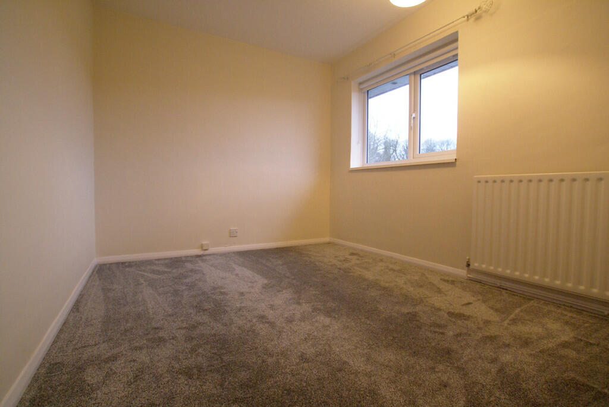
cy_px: 204
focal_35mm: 16
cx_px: 304
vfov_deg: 72.2
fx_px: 279
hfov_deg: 94.9
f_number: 4.5
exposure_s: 1/20
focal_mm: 11
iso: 400
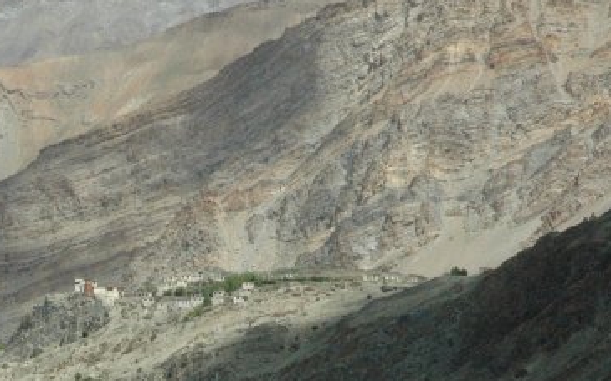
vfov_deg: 6.2
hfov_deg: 9.9
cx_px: 99
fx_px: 3513
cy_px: 344
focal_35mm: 211
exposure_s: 1/1000
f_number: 16
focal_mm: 70
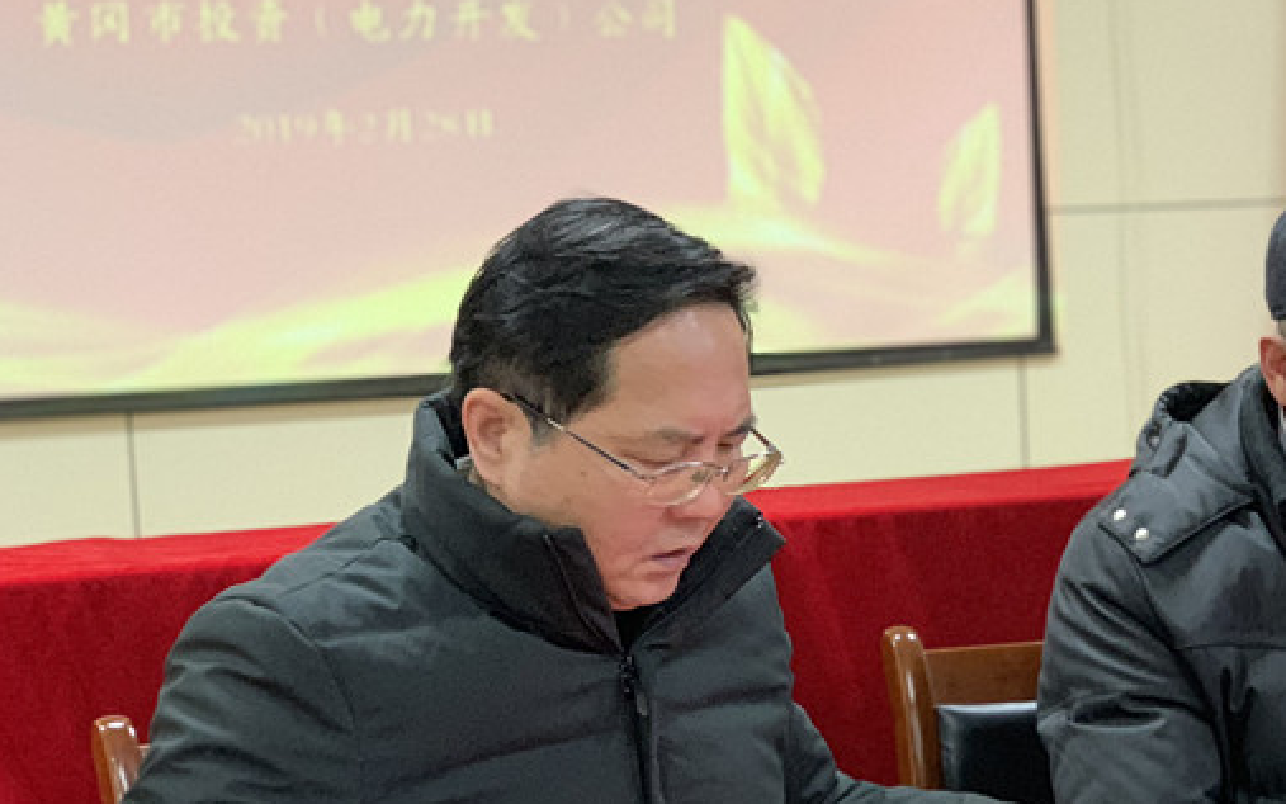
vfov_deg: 14.9
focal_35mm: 87
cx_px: 987
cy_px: 626
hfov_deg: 23.5
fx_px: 3049
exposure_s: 1/25
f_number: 2.4
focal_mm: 6
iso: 500
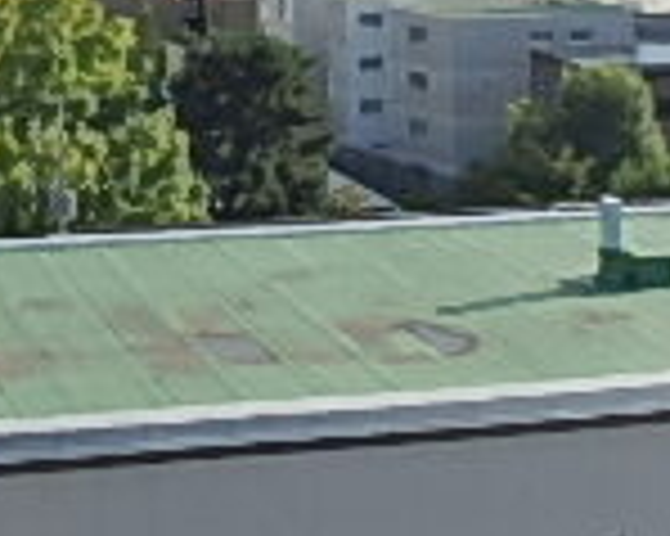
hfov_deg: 21.0
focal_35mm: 88
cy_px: -320
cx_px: 4
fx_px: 1744
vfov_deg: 15.7
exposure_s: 1/400
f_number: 6
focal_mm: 3.7
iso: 125
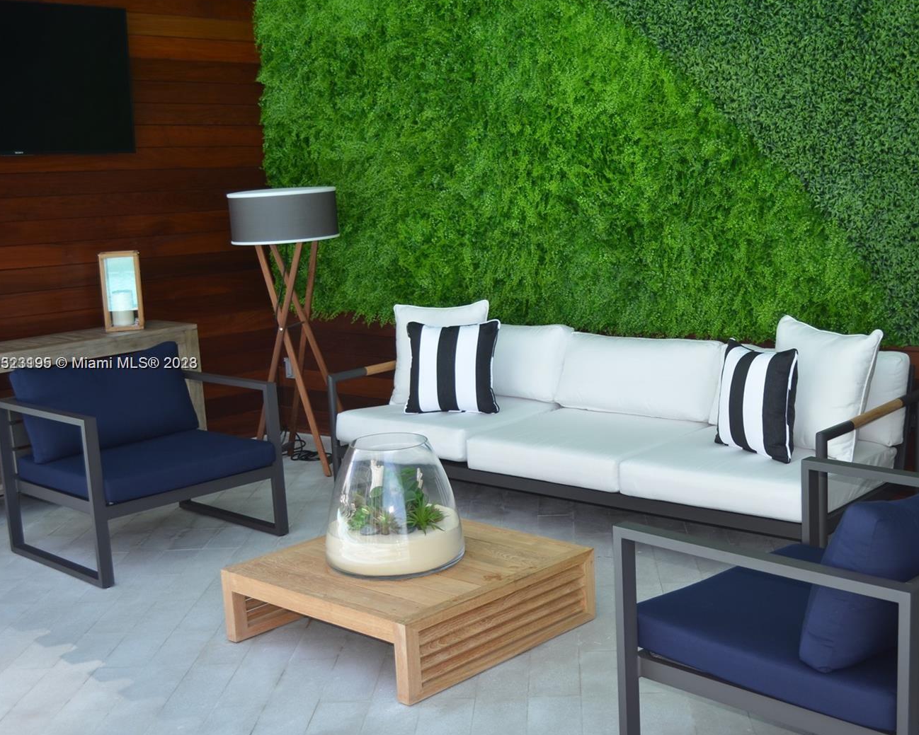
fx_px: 1224
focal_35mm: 45
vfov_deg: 33.4
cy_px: 365
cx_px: 537
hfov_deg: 41.0
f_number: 4.2
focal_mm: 26
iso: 200
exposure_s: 1/200
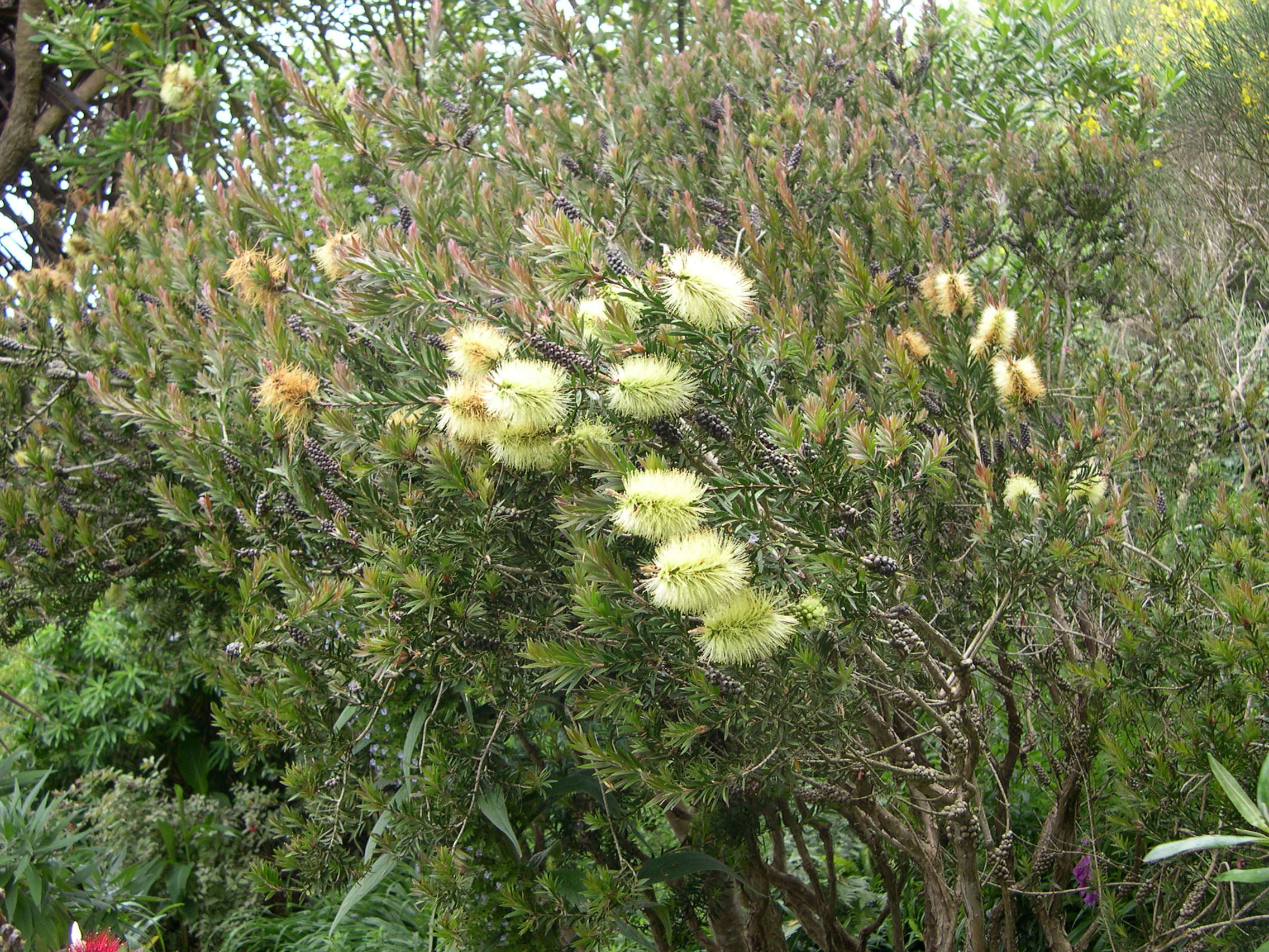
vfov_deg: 37.7
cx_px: 634
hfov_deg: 49.0
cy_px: 476
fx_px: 1393
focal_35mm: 38
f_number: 2.8
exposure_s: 1/99
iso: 100
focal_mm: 8
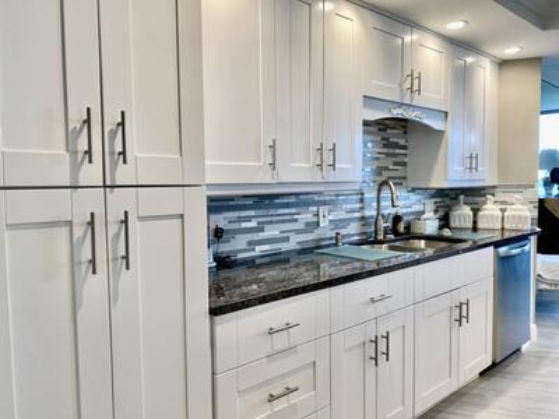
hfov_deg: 67.3
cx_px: 280
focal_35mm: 26
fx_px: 420
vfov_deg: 53.1
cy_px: 210
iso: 80
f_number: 1.8
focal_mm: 4.25
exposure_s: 1/120
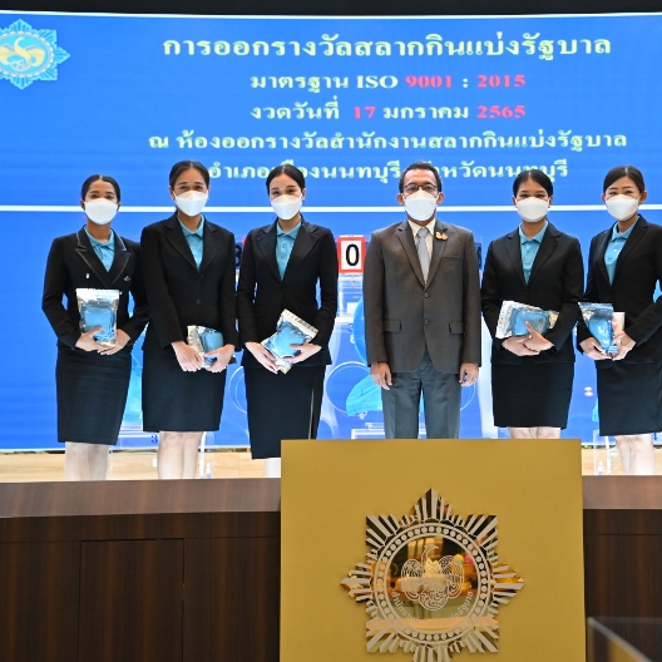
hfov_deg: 19.3
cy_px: 330
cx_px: 410
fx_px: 1947
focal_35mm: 90
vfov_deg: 19.3
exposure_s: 1/200
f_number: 5
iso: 3200
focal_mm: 70
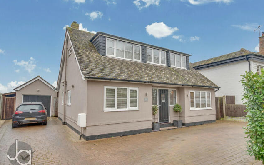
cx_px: 134
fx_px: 148
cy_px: 87
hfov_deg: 83.6
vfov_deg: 58.3
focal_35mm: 21
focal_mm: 13
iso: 100
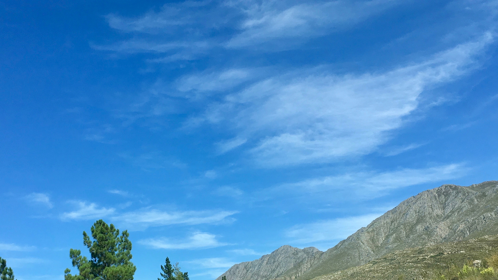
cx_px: 222
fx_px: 581
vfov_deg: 26.6
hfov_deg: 46.3
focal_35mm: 44
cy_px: 225
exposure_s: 1/1538
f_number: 2.2
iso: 25
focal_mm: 4.15
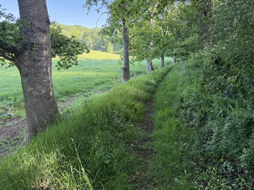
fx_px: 176
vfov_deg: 56.8
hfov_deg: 71.6
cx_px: 127
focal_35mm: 24
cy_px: 95
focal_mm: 6.76
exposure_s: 1/232
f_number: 1.78
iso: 160
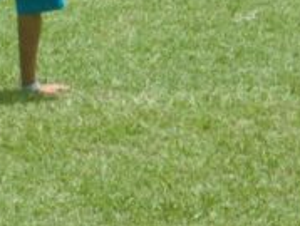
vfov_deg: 3.6
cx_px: -233
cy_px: -134
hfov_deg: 4.7
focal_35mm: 413
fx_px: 3586
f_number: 5.4
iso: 64
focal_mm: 19.98
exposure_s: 1/320
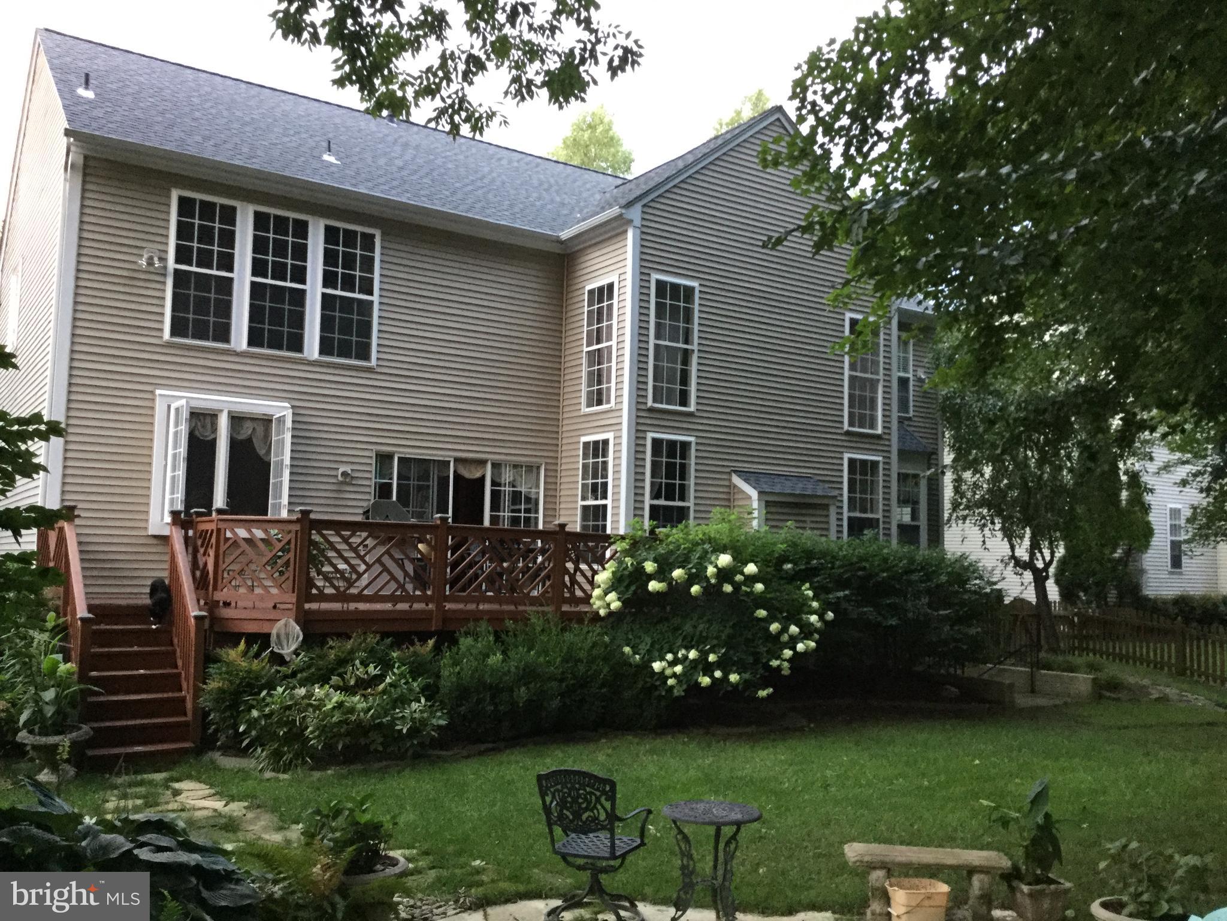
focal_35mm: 31
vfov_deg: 45.4
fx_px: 1099
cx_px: 614
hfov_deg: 58.4
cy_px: 460
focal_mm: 3.3
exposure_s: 1/30
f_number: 2.4
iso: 125
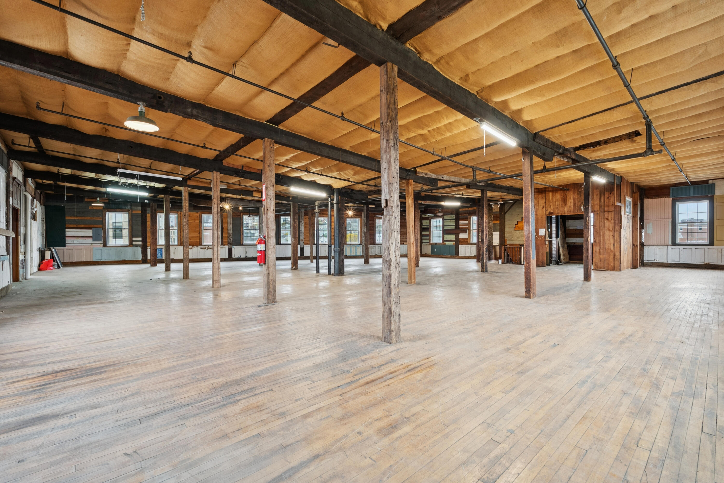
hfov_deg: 95.0
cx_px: 362
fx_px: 332
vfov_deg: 72.1
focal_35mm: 16
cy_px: 242
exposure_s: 1/10
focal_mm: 16.5
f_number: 7.1
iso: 320
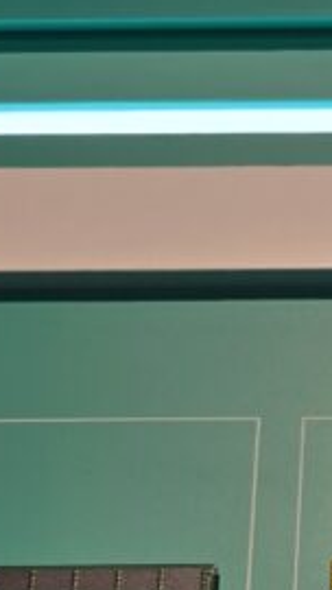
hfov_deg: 11.8
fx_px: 1486
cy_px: 706
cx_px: 598
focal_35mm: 95
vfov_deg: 20.9
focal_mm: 6.3
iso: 12
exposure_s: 1/83
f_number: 1.7
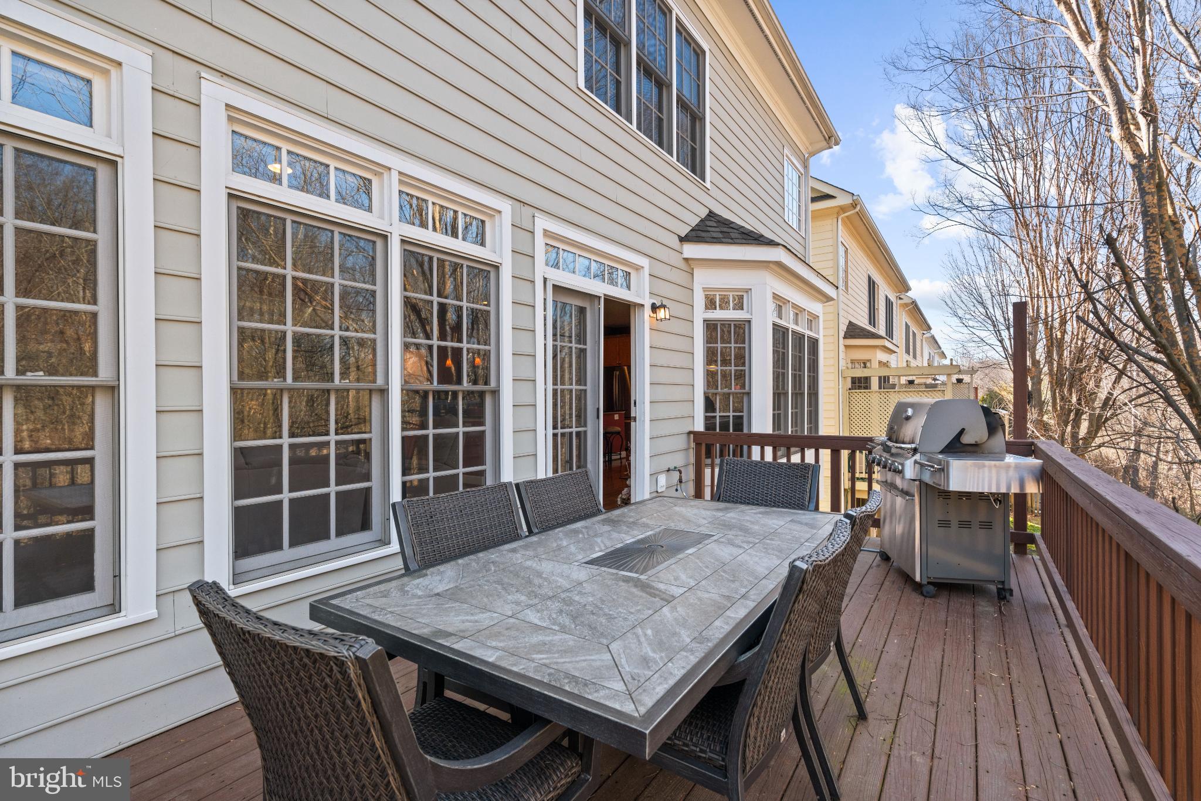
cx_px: 600
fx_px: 534
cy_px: 400
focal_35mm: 16
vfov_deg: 73.8
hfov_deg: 96.7
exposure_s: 1/30
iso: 800
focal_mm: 16
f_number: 7.1
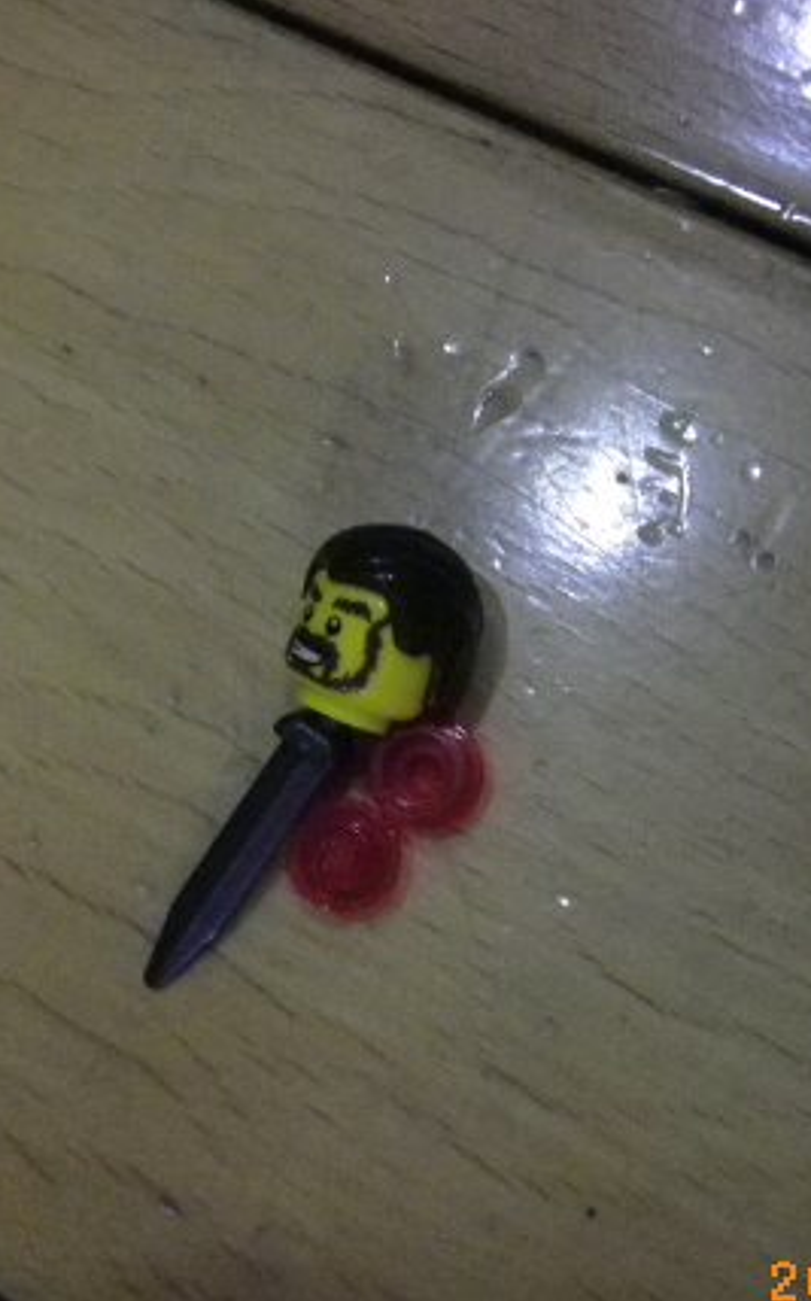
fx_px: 2302
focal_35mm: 65
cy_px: 720
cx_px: 358
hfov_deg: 20.0
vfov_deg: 31.5
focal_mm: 7.3
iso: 800
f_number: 3.9
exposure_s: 1/50
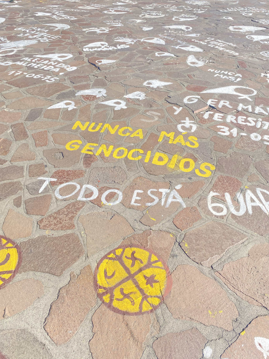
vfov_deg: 65.3
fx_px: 280
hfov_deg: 51.4
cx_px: 135
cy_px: 183
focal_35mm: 27
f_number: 1.8
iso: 32
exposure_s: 1/1754
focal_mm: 4.25
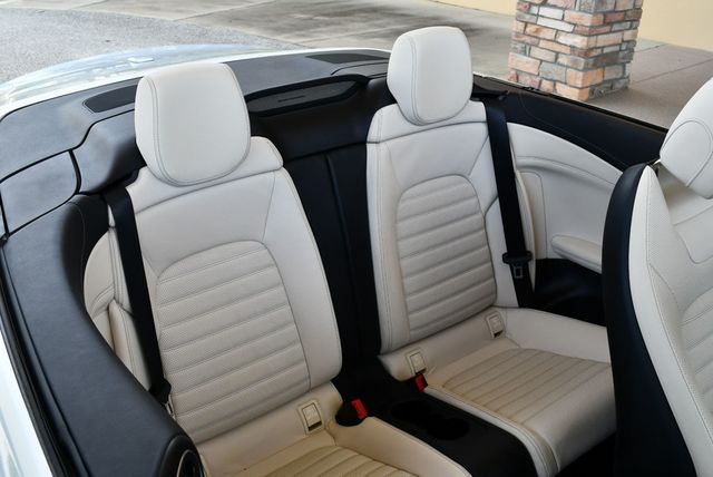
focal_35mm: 36
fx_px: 714
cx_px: 356
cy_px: 238
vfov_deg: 36.9
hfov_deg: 53.1
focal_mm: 18
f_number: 5.6
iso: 280
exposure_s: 1/250
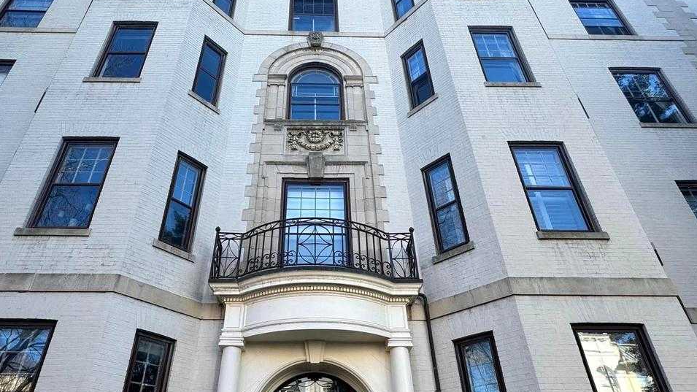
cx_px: 315
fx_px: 425
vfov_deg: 49.0
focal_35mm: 23
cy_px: 247
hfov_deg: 78.5
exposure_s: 1/388
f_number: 2.2
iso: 40
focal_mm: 2.22
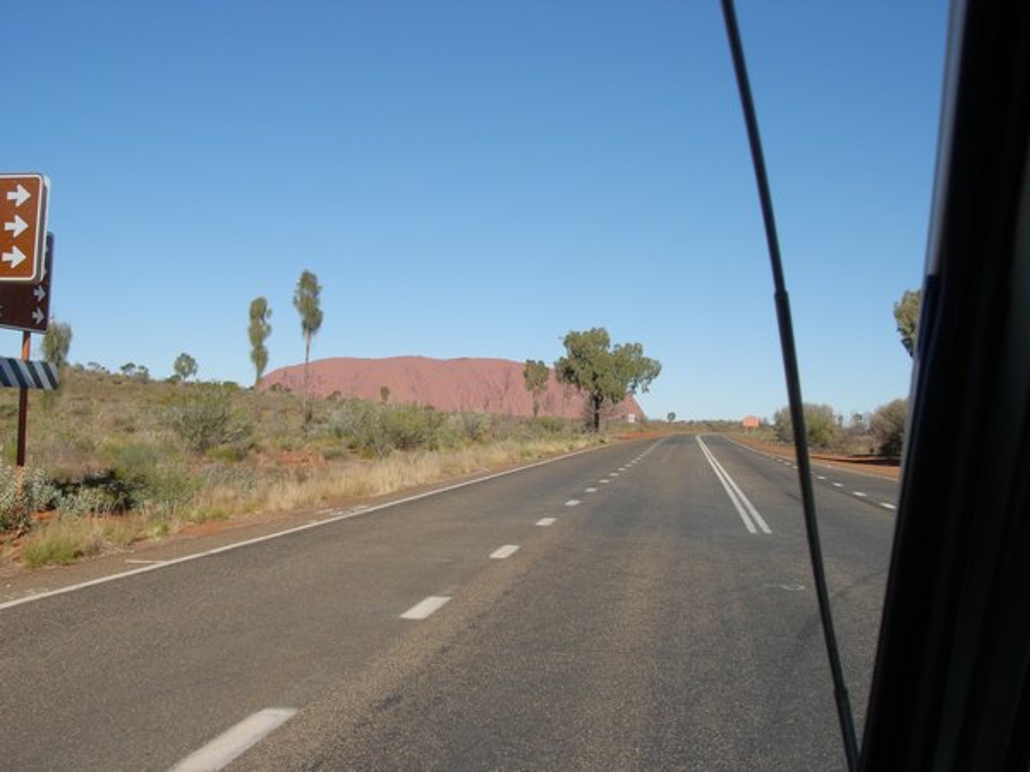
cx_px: 515
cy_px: 386
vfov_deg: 37.7
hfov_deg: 49.0
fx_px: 1131
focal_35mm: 38
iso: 79
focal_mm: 7.8
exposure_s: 1/912
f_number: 4.8
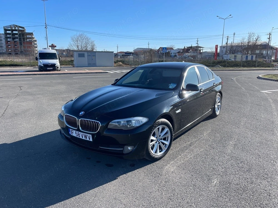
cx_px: 139
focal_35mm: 25
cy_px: 104
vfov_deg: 54.9
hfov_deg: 69.4
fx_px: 201
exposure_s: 1/2203
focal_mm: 5.1
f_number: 1.6
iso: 32
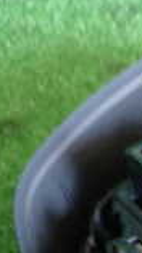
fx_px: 698
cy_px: 268
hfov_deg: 10.1
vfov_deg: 19.8
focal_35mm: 104
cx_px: 339
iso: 320
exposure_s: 1/30
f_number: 2
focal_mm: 4.5
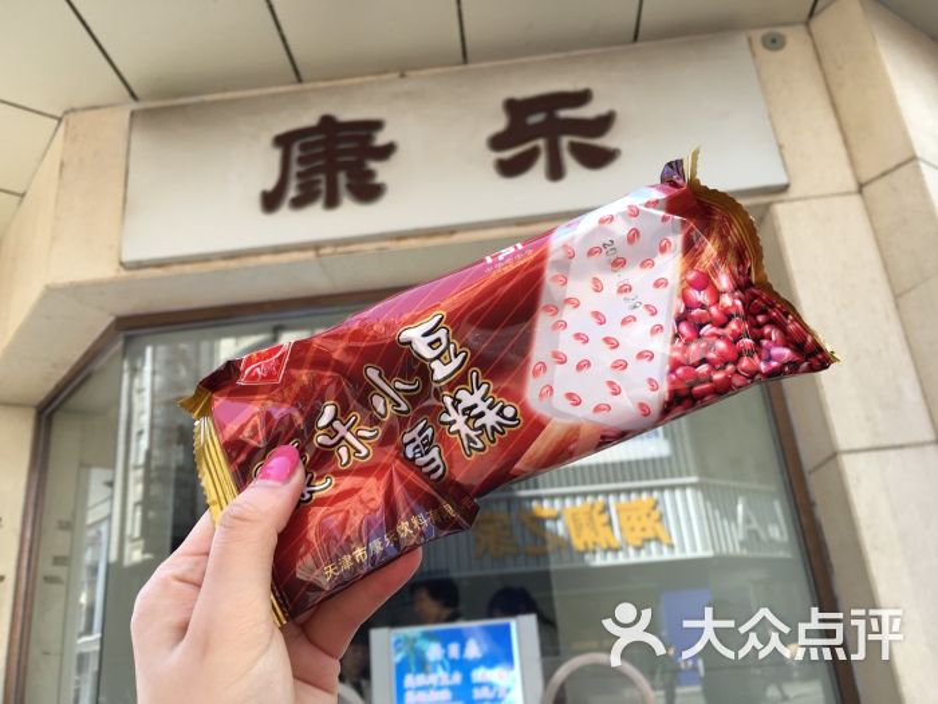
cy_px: 352
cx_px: 469
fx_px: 786
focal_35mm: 29
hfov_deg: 61.7
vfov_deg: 48.2
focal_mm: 4.15
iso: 25
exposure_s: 1/129
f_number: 2.2
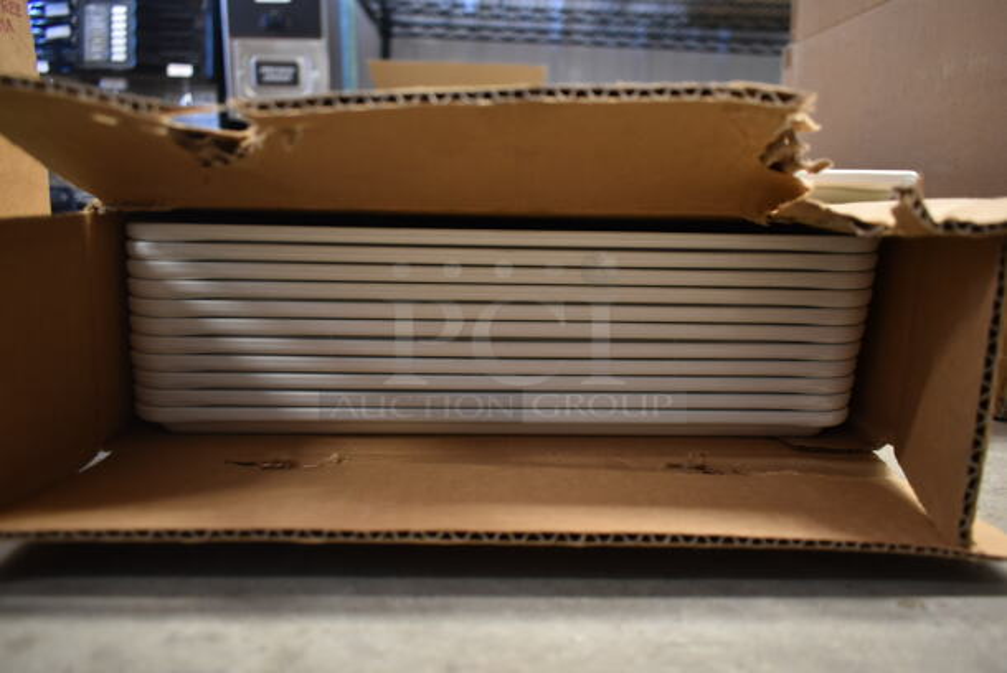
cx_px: 504
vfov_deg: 48.0
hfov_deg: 67.3
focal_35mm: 27
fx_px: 756
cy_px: 336
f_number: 3.5
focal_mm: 18
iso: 1250
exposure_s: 1/30
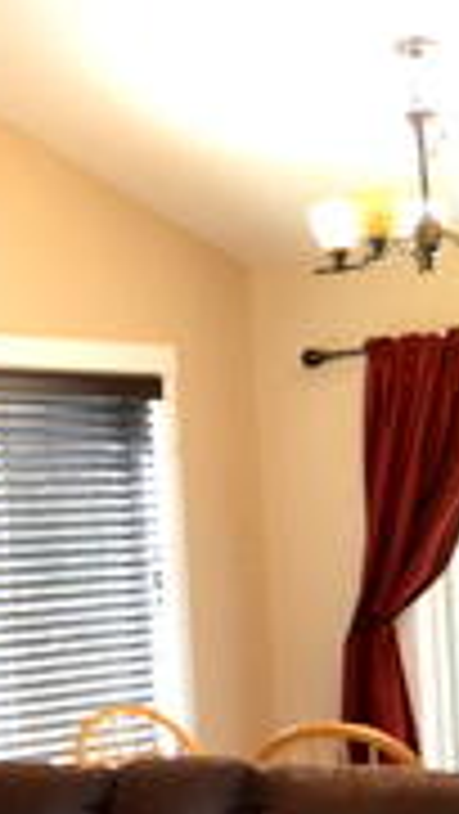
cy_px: 668
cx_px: -567
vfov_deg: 21.1
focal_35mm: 100
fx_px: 2161
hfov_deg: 10.7
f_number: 3.5
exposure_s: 1/60
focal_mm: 18
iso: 800
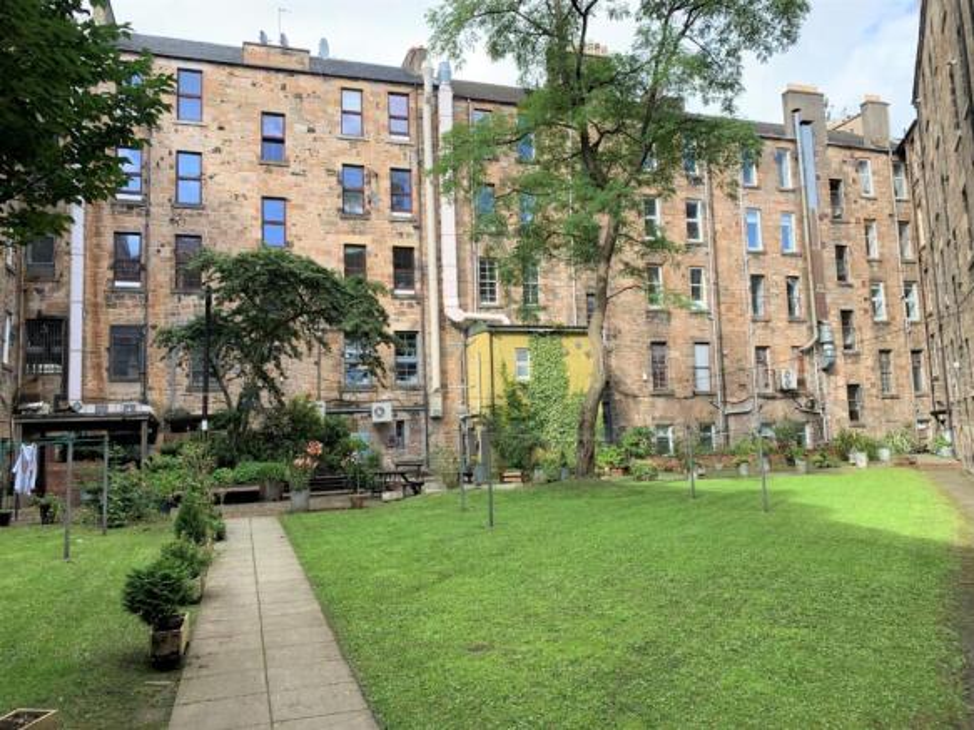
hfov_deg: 67.3
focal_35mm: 26
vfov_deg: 53.0
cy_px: 365
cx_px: 487
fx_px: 731
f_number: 1.8
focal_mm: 4.25
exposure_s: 1/399
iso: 25
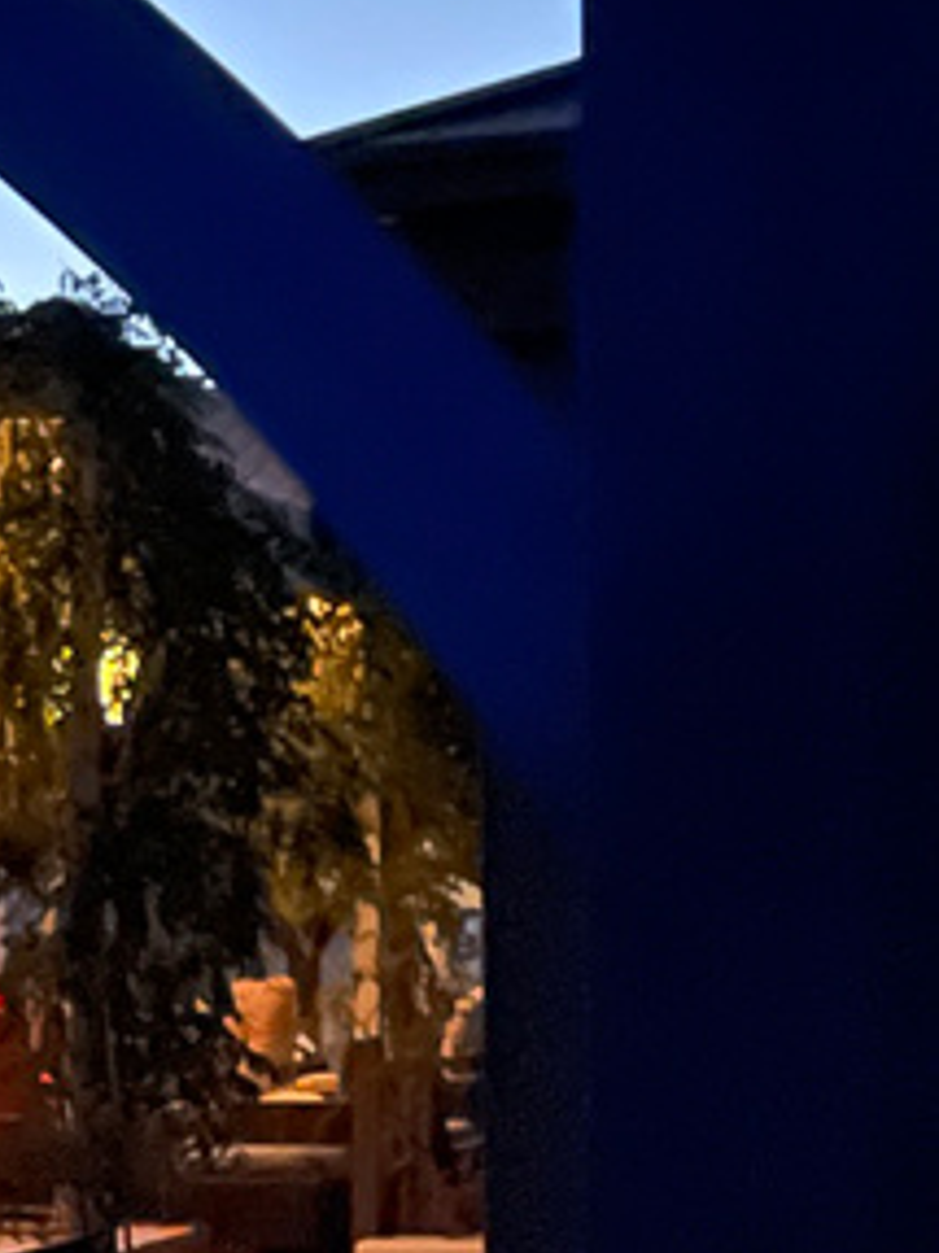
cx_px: -445
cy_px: 1851
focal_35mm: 134
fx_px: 4850
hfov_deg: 10.7
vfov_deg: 13.9
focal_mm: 5.1
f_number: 1.6
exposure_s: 1/5
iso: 5000
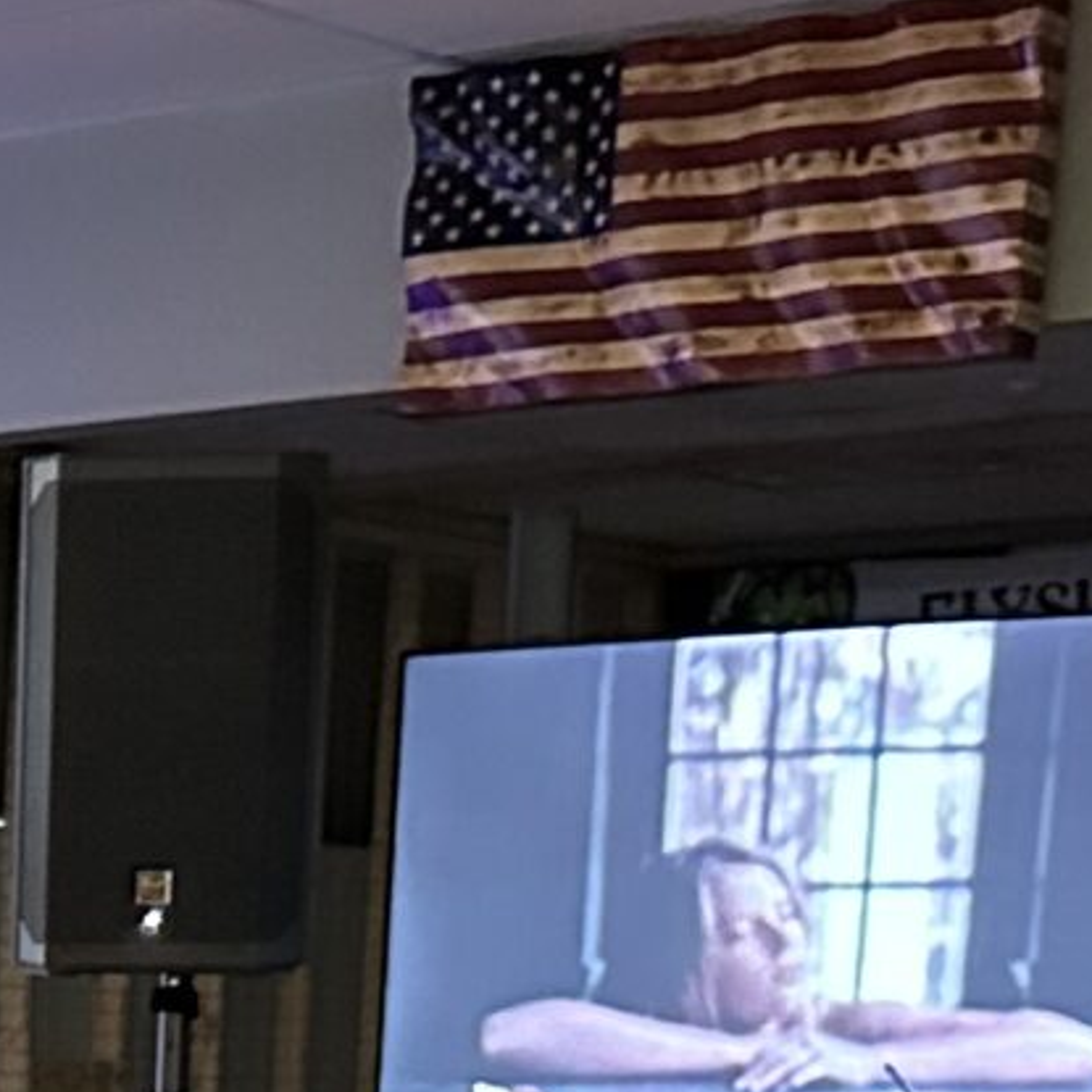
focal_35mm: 131
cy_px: 2347
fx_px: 4675
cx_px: -350
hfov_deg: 12.9
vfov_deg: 11.6
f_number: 1.78
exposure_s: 1/40
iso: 1000
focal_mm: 6.86
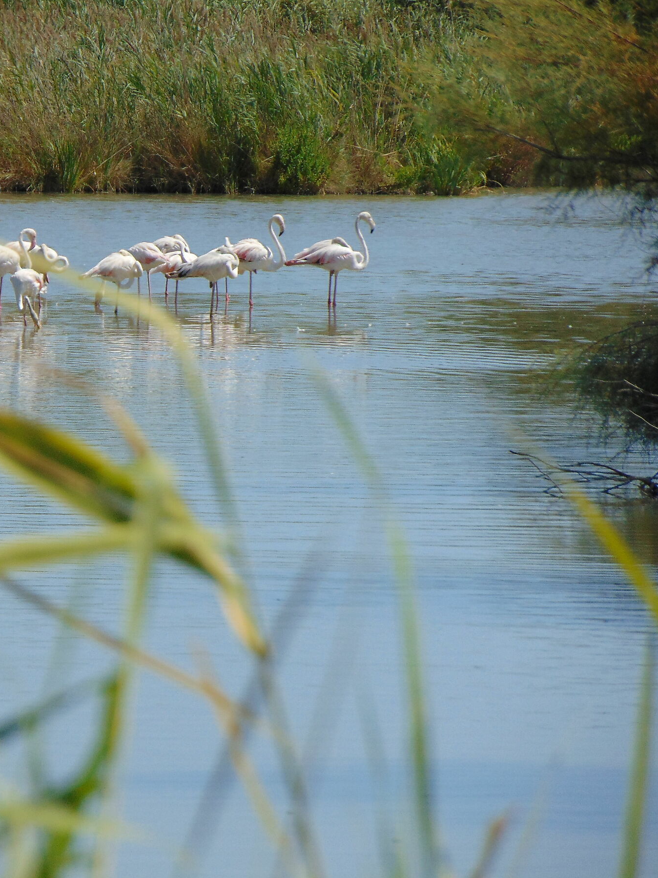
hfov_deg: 2.9
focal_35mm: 506
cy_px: 439
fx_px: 12827
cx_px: 106
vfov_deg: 3.9
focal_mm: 68
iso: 80
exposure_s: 1/1000
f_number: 4.2
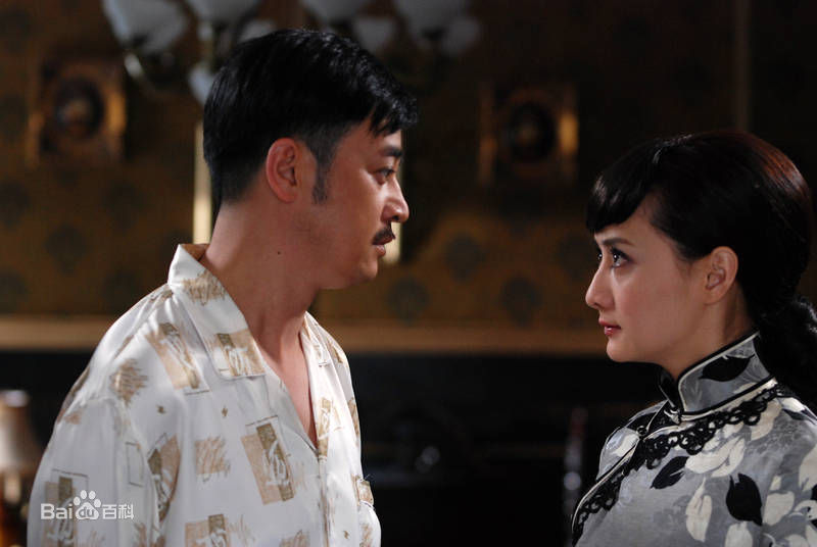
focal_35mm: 129
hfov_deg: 15.9
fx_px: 2932
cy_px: 274
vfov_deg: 10.7
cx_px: 408
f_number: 3.5
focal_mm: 86
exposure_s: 1/100
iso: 640
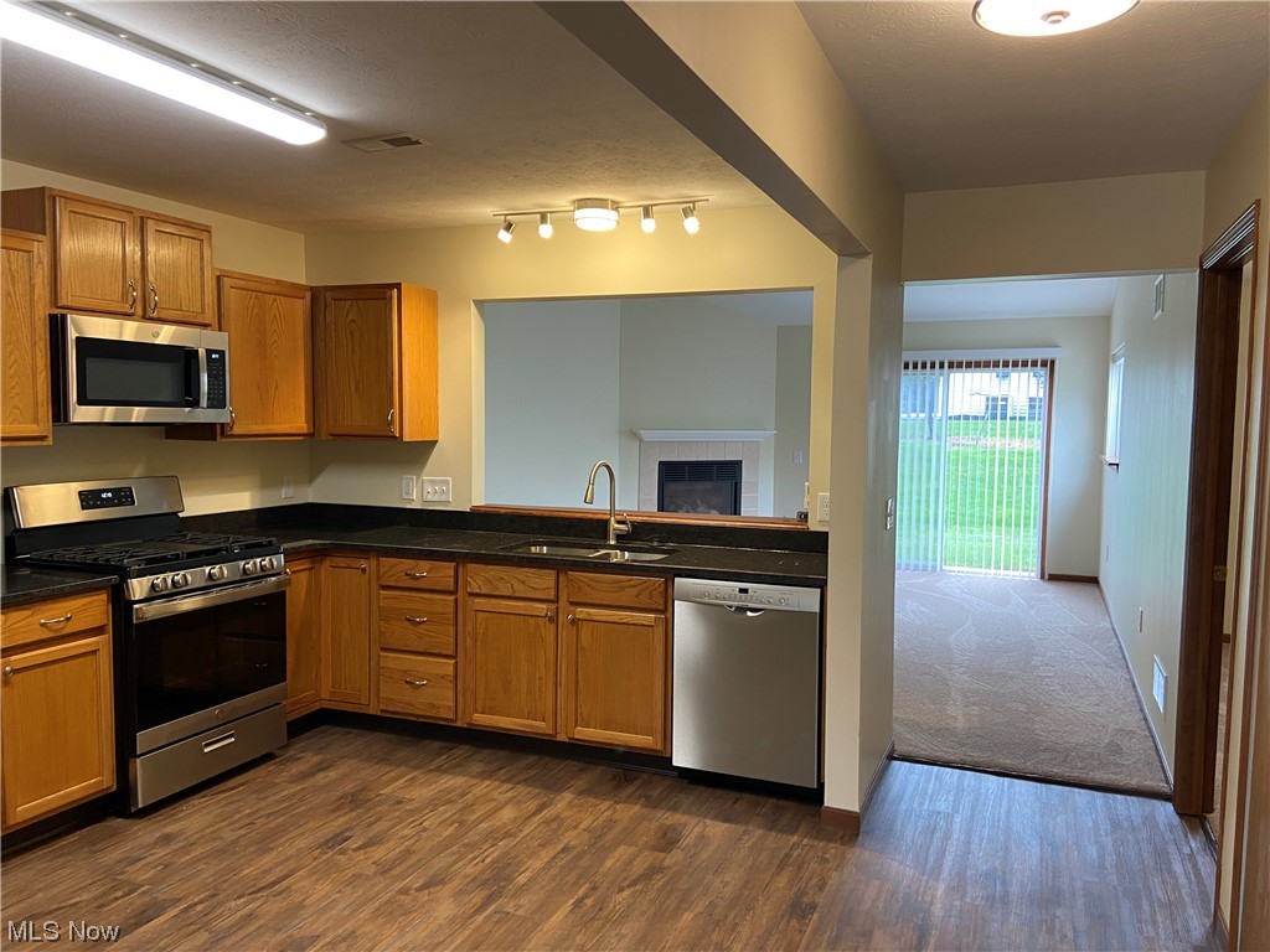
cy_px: 476
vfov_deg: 53.1
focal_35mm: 26
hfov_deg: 67.3
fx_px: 954
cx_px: 635
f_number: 1.8
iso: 100
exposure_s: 1/60
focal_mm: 4.25
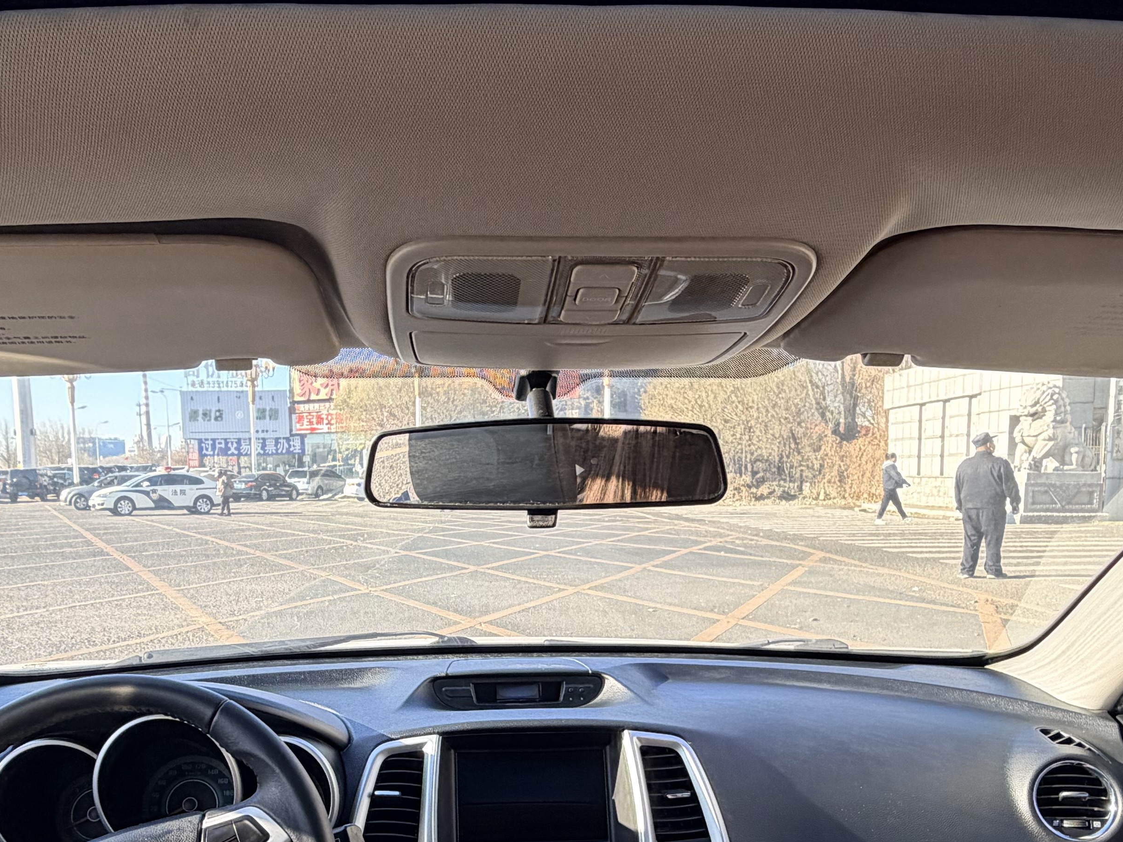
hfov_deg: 55.3
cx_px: 506
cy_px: 626
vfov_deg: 41.7
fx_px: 1071
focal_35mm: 33
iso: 40
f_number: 2.2
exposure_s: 1/229
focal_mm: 2.22
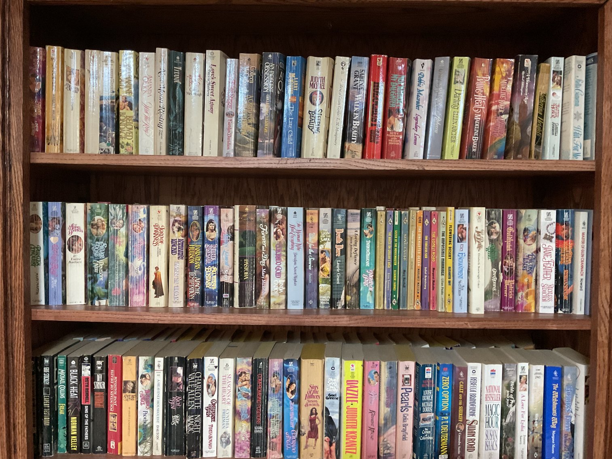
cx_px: 306
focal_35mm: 29
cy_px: 230
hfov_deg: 61.7
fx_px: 513
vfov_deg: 48.2
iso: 320
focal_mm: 3
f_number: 1.8
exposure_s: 1/30
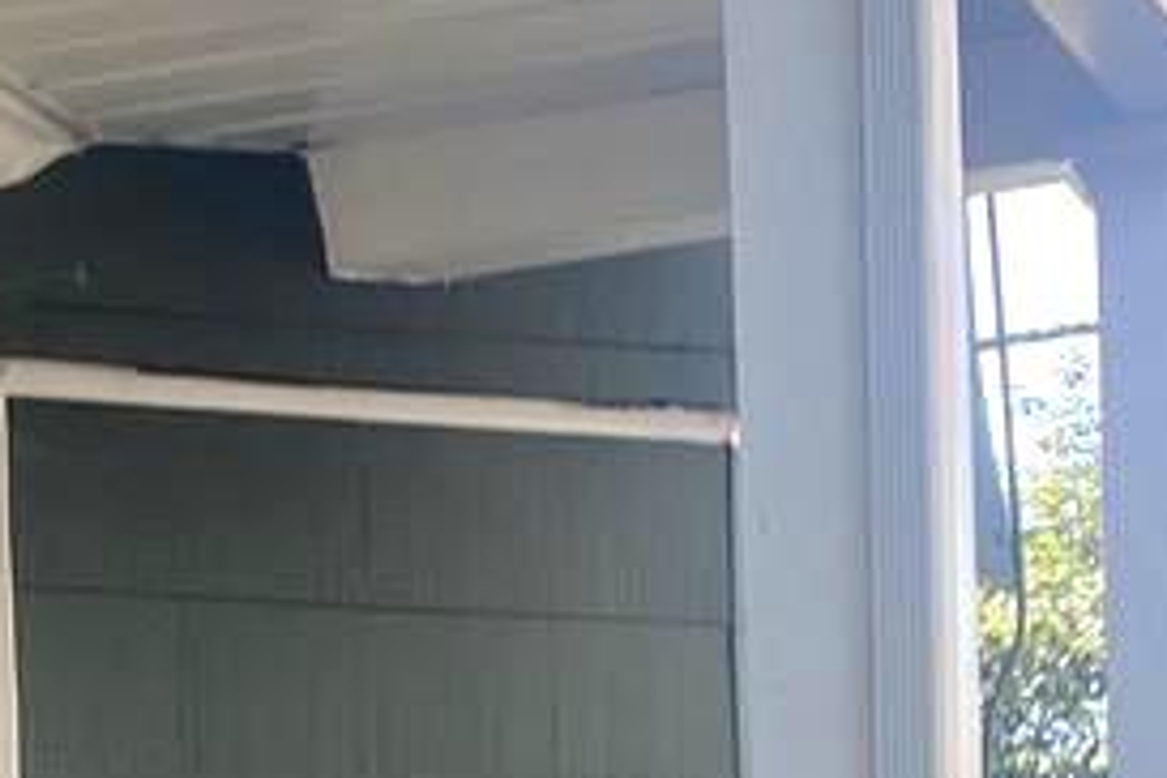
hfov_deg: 13.2
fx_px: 4927
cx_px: -171
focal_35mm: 152
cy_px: 1971
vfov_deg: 8.2
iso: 32
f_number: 1.8
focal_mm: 4.25
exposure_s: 1/156
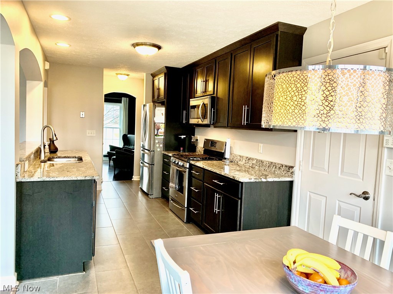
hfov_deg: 67.3
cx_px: 196
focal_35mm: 26
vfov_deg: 53.1
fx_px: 295
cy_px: 147
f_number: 1.8
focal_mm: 4.25
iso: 125
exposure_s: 1/60
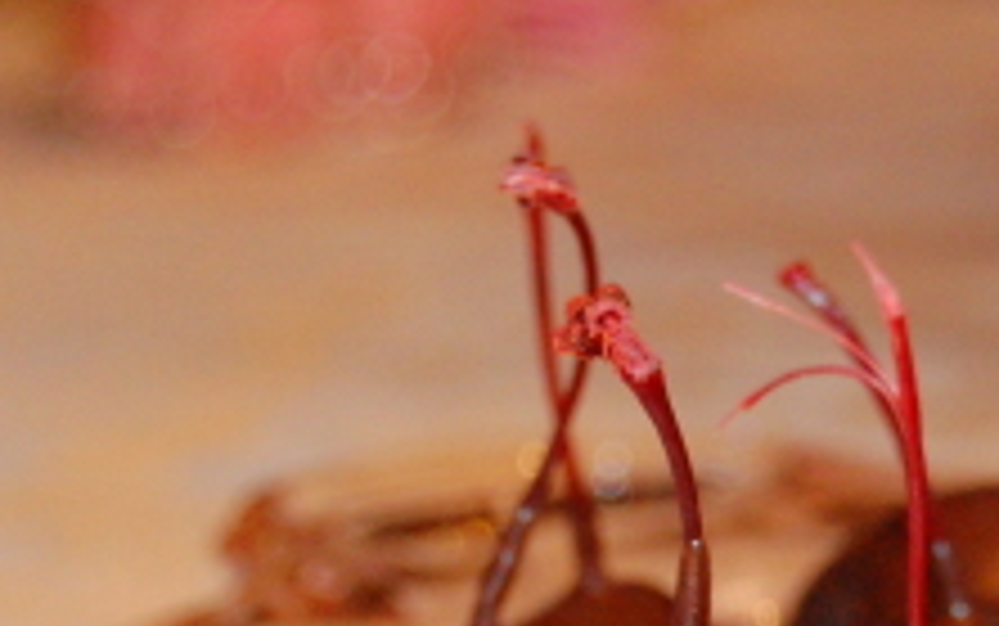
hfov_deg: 7.8
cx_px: 1260
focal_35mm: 265
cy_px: 736
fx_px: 7208
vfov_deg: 5.0
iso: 1600
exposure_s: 1/60
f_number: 5.6
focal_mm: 55
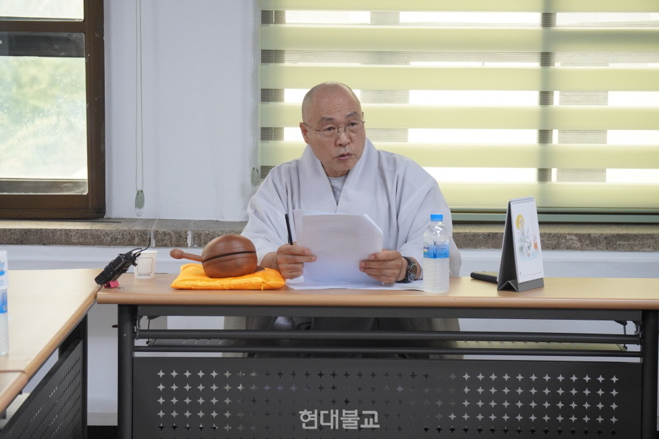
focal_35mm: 105
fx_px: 1921
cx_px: 330
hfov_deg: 19.5
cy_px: 220
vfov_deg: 13.0
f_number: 4
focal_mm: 70
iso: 1250
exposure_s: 1/160
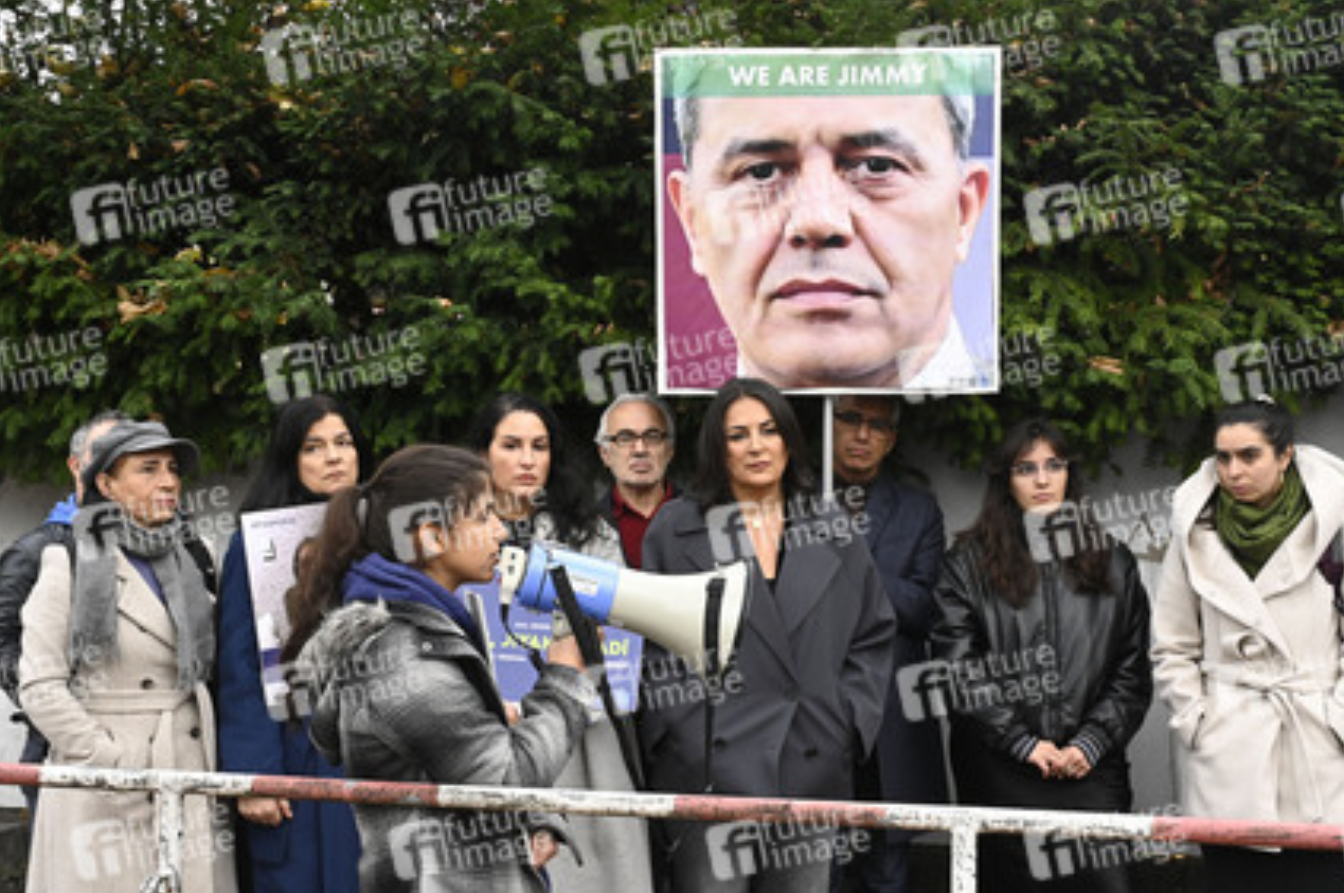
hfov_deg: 41.1
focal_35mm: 48
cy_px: 445
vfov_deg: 28.0
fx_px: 1790
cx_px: 704
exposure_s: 1/200
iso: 3200
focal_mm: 45
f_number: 11
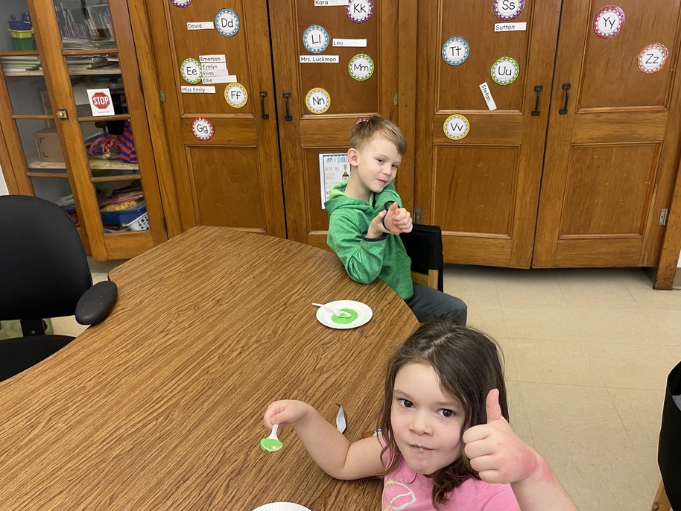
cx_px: 324
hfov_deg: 63.4
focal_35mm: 28
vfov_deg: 49.8
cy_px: 259
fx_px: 551
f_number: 1.6
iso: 125
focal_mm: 5.1
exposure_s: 1/60
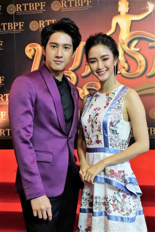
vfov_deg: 38.9
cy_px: 116
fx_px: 329
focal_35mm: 51
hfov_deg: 26.5
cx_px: 78
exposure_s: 1/42
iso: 800
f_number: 5
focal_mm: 34
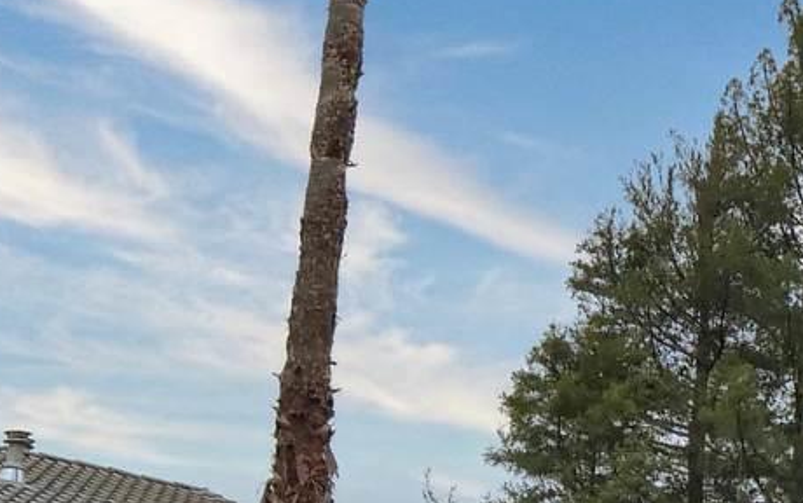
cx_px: 1119
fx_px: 2168
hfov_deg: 19.0
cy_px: 257
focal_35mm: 99
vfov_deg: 13.2
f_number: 2.8
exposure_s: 1/4000
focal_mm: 7
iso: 500
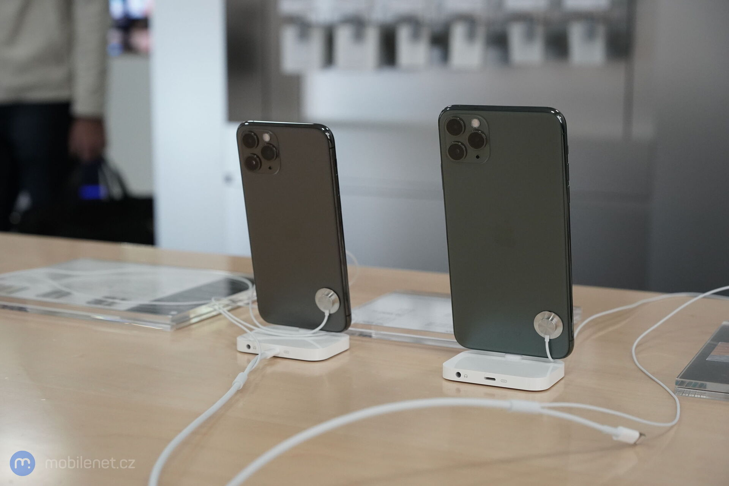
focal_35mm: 55
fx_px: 1114
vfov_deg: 24.6
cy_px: 243
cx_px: 364
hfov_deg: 36.2
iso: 5000
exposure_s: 1/320
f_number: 5.6
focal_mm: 55
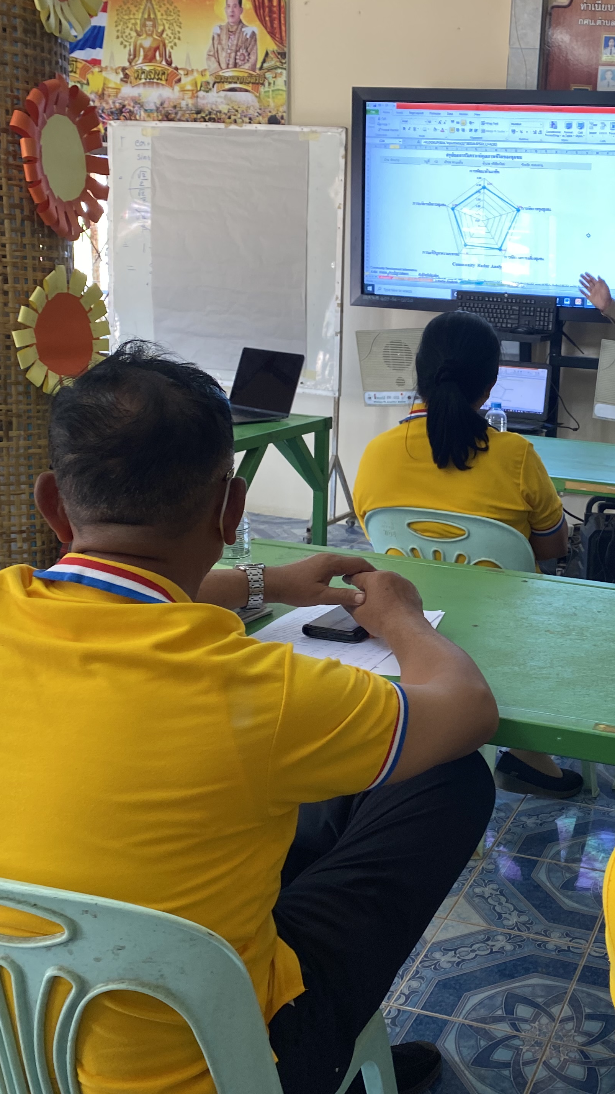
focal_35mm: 40
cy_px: 533
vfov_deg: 50.5
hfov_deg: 28.6
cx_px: 549
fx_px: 1160
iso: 100
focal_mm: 4.25
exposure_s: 1/50
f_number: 1.8
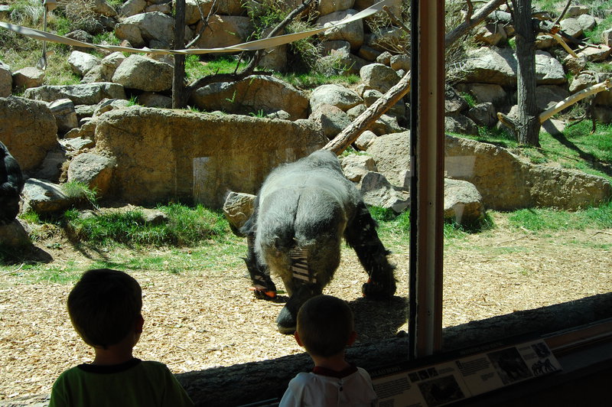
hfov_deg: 62.0
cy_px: 204
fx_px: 510
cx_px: 306
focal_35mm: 30
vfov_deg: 43.5
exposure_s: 1/320
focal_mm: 20
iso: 400
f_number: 9
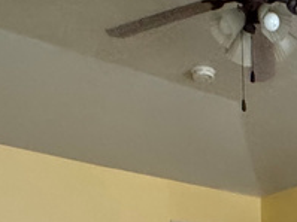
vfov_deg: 16.5
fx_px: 617
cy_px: 419
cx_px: 327
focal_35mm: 72
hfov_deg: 25.1
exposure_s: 1/60
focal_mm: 2.22
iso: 400
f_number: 2.2
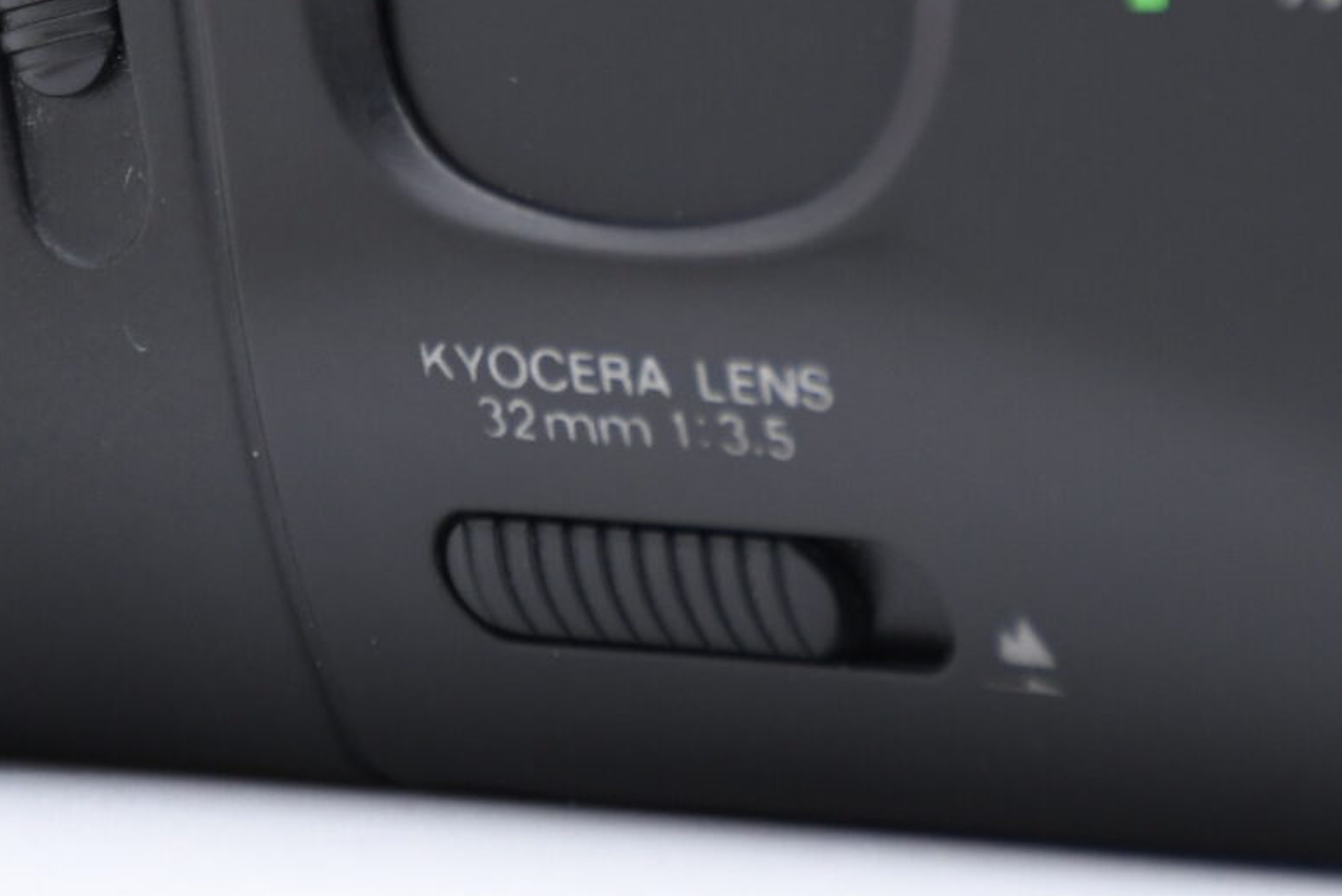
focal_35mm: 555
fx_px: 20692
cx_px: 713
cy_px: -209
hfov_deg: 3.7
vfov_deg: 2.5
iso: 400
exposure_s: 1/100
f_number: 5.6
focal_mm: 112
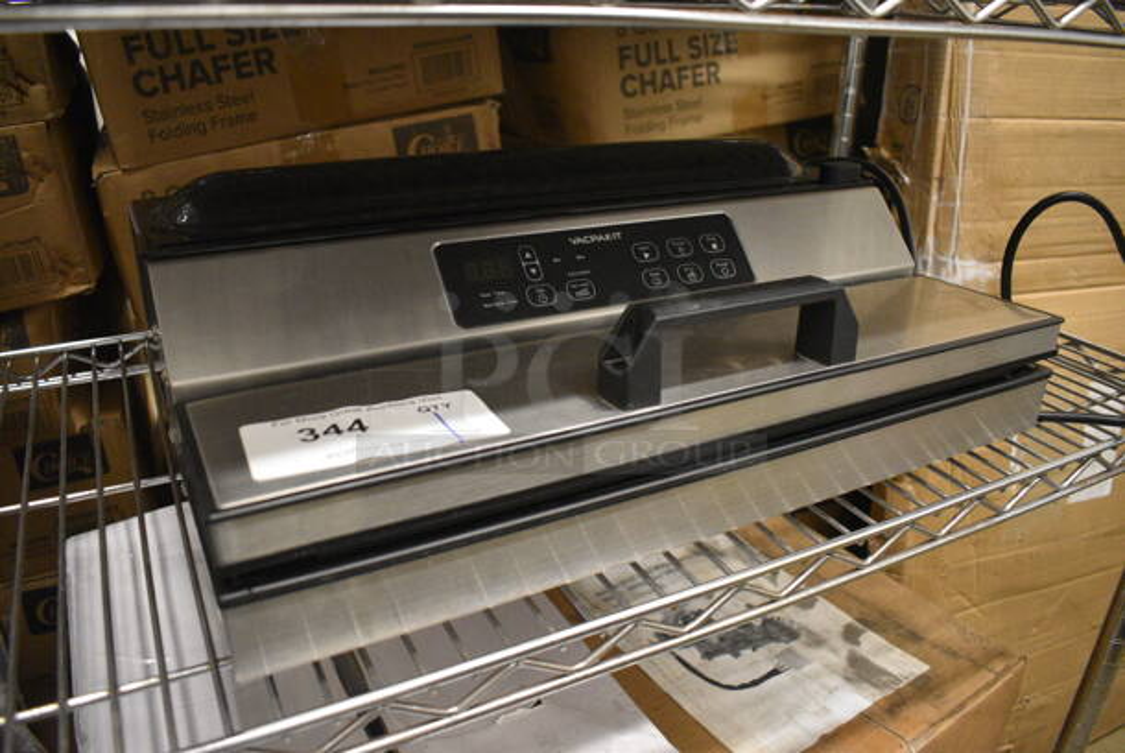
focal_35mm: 27
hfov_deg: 67.3
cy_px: 376
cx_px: 562
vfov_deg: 48.0
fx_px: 845
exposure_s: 1/125
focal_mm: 18
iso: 4000
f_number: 3.5
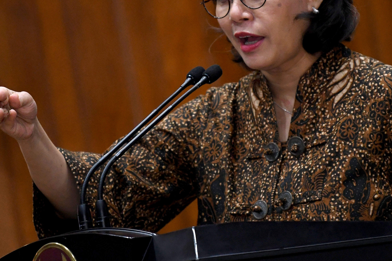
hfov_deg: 3.7
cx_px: 165
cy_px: 94
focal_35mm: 563
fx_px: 6130
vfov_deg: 2.4
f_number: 2.8
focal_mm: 200
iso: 2000
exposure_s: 1/125
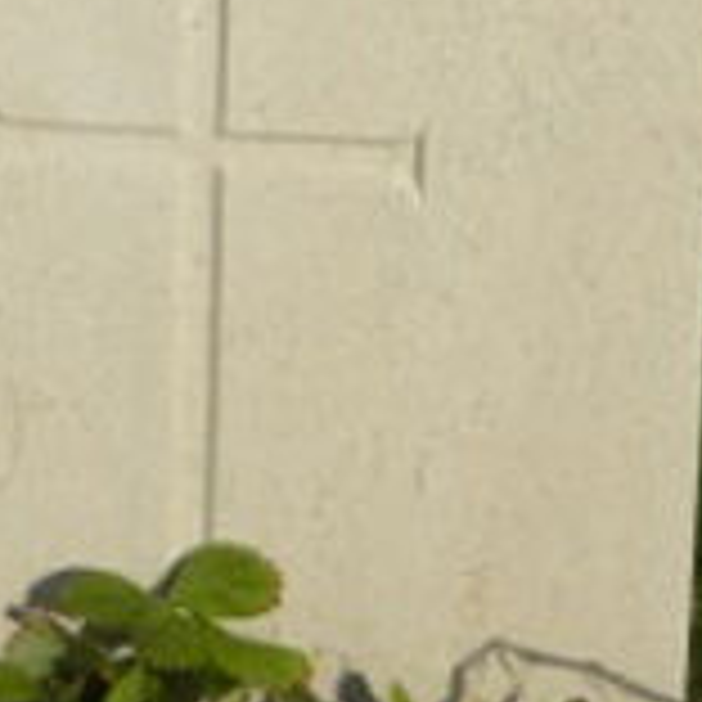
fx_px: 4015
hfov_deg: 10.0
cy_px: -169
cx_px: 158
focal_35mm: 175
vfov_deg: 9.8
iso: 64
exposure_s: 1/382
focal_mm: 10.3
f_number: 6.3
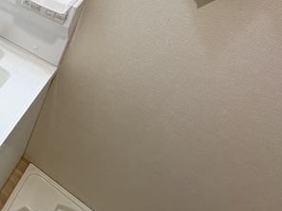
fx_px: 269
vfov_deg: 39.4
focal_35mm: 33
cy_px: 16
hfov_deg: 40.8
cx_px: -47
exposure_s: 1/85
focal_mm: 2.22
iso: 250
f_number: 2.2
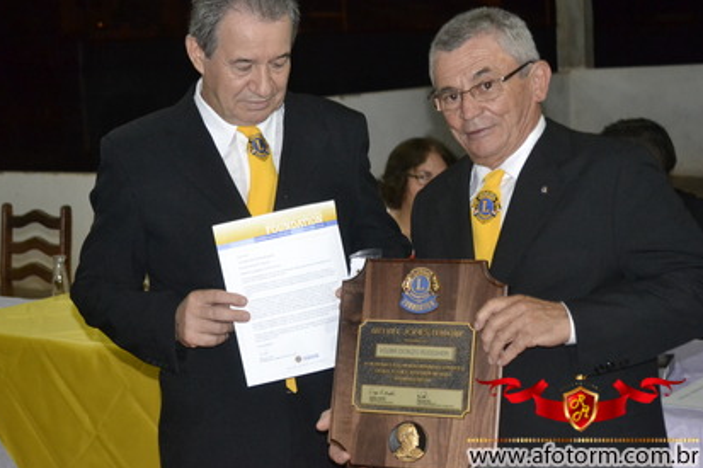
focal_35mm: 72
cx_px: 292
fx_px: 1405
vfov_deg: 18.9
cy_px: 209
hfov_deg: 28.0
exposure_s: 1/60
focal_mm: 40
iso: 3200
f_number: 4.5
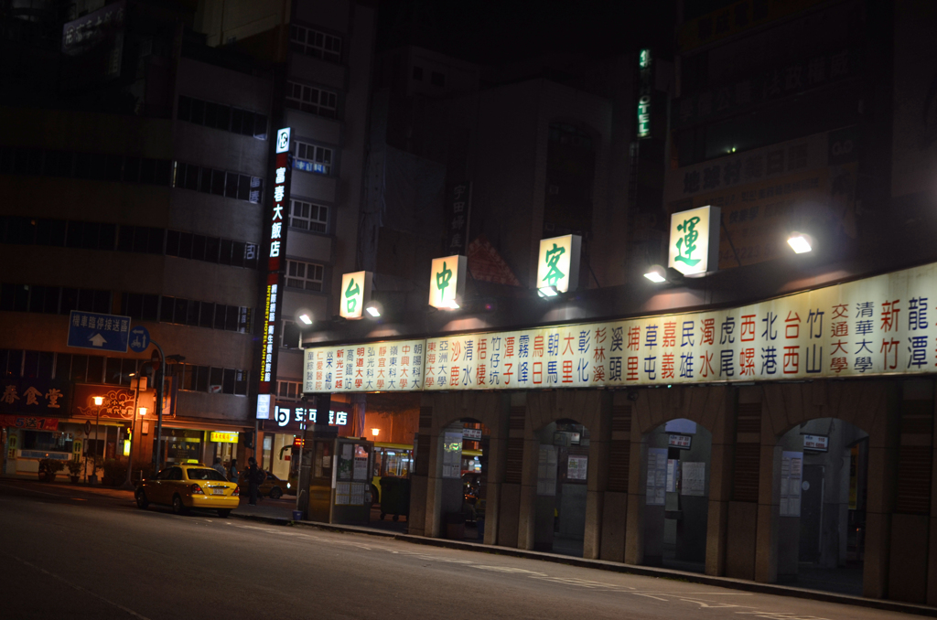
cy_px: 310
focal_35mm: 52
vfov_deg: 25.6
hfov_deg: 37.9
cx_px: 468
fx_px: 1363
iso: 250
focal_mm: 35
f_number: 1.8
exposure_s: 1/200
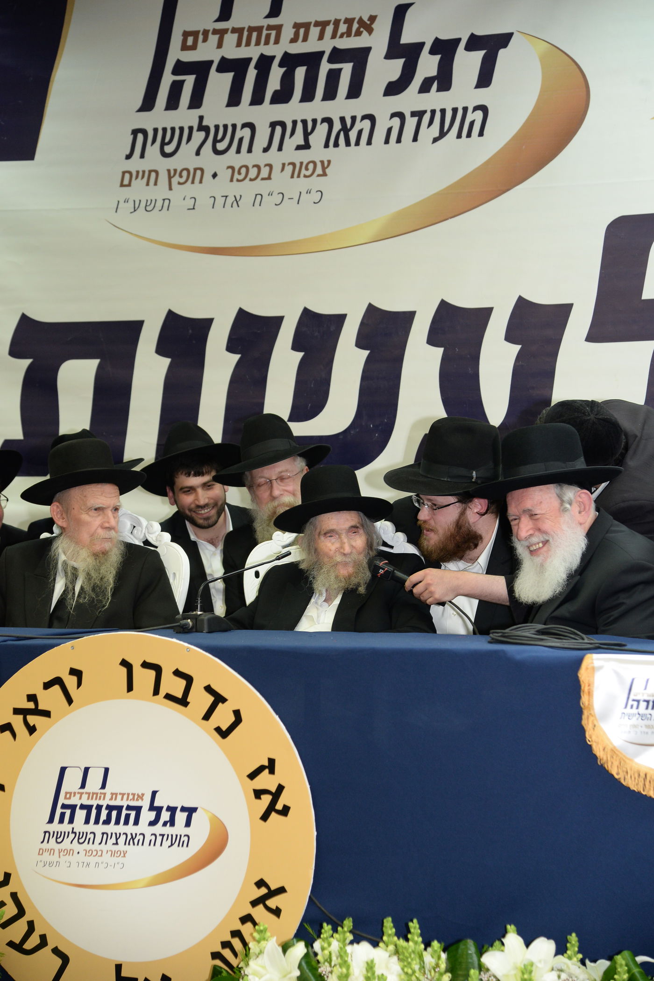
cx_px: 327
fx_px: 1907
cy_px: 490
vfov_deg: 28.8
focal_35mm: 70
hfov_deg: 19.5
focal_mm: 70
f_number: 4.5
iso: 1250
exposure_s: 1/60
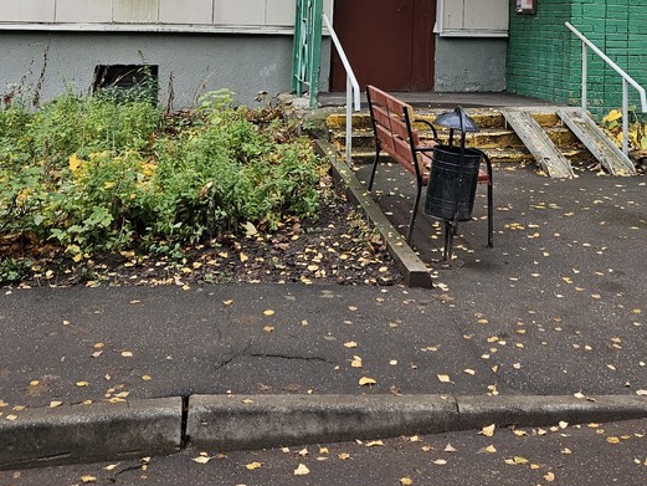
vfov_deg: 25.4
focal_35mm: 53
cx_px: 456
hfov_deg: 35.6
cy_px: -55
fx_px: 991
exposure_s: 1/190
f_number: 1.8
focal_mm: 5.4
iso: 80
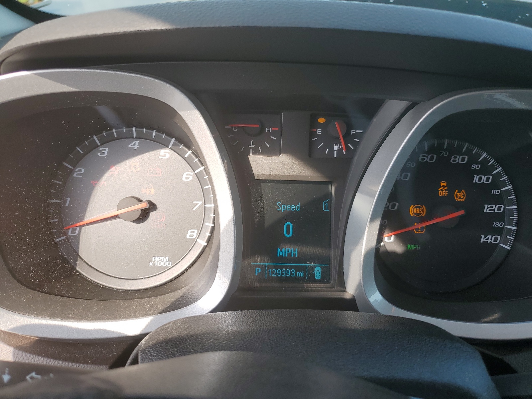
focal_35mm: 26
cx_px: 266
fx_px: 400
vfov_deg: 53.1
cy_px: 200
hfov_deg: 67.3
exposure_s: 1/500
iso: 50
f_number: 1.5
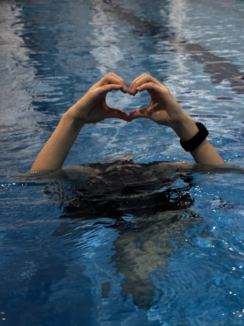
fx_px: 451
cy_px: 163
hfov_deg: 30.3
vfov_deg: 39.7
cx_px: 122
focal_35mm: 48
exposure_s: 1/50
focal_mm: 6.76
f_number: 1.78
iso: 100
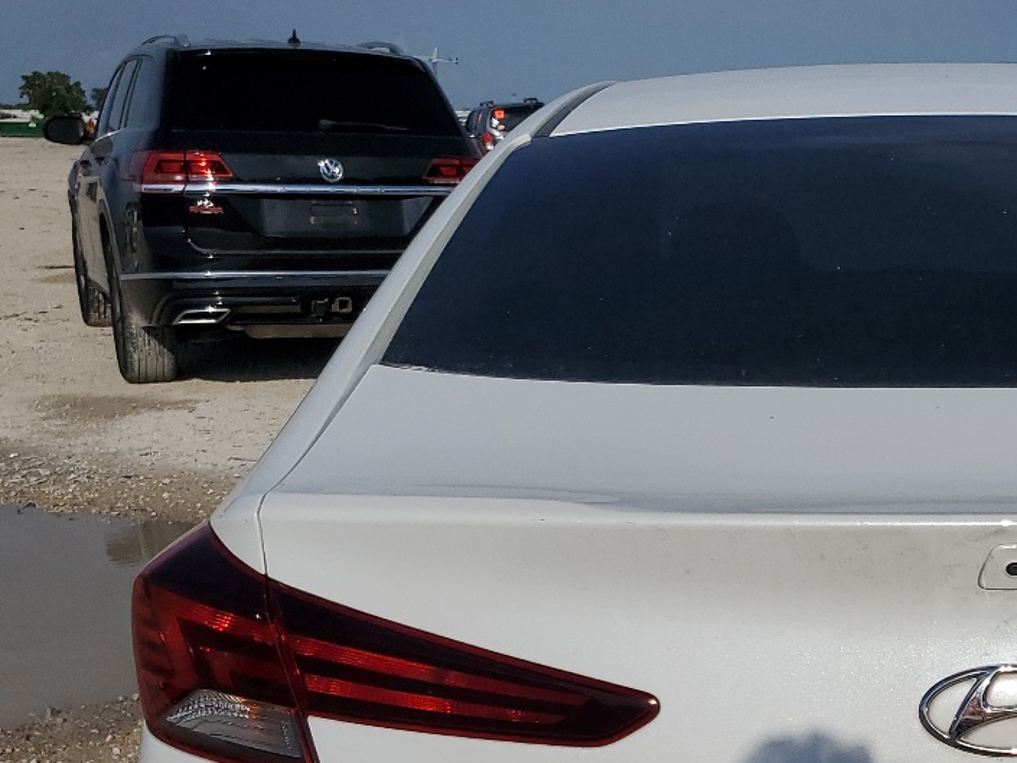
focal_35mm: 59
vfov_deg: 23.9
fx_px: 1734
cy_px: 727
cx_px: 962
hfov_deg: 30.8
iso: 52
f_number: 1.5
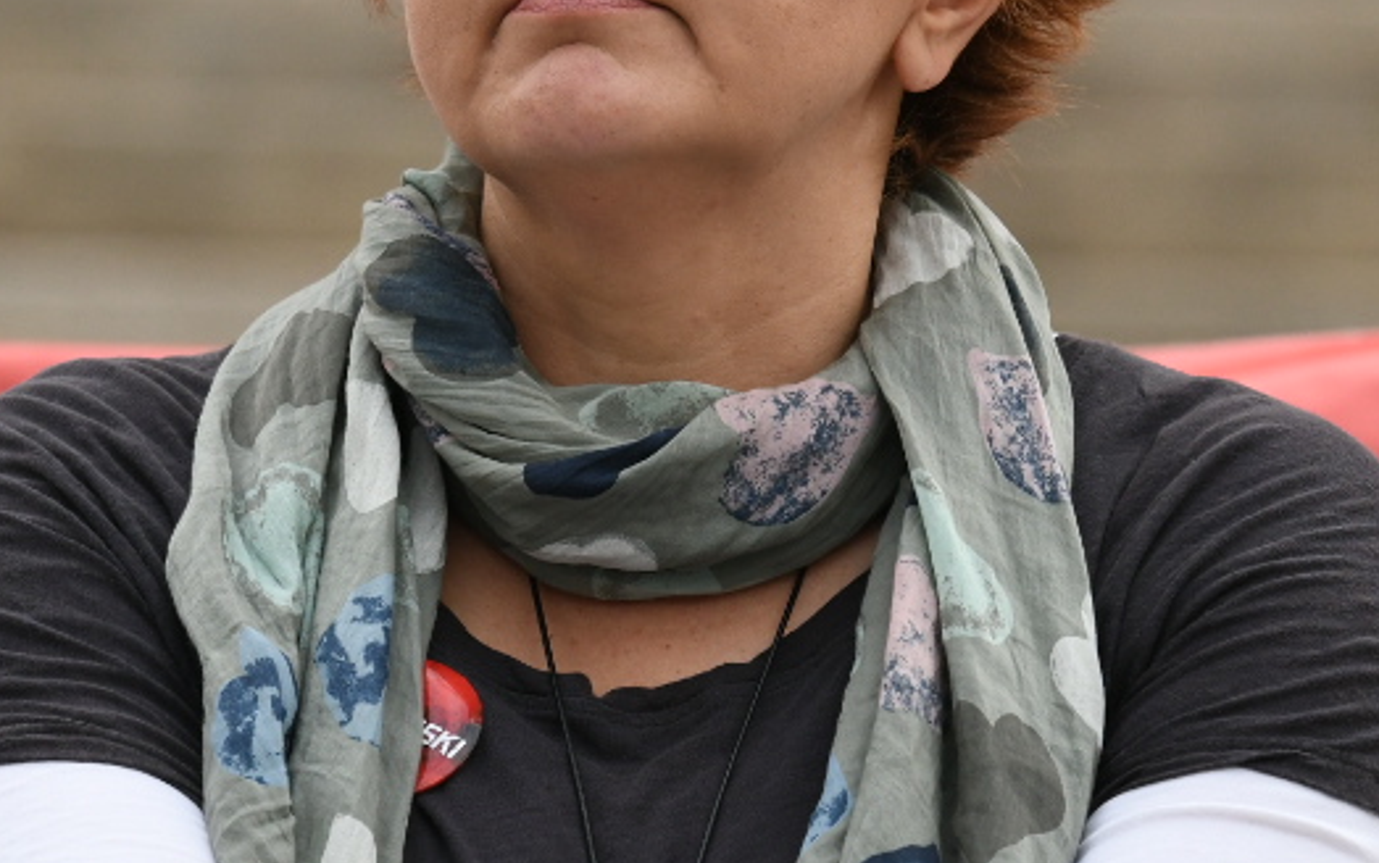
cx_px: 1042
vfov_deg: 2.4
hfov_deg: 3.8
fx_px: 20717
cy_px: 384
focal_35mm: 551
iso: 800
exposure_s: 1/200
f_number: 5.6
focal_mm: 175
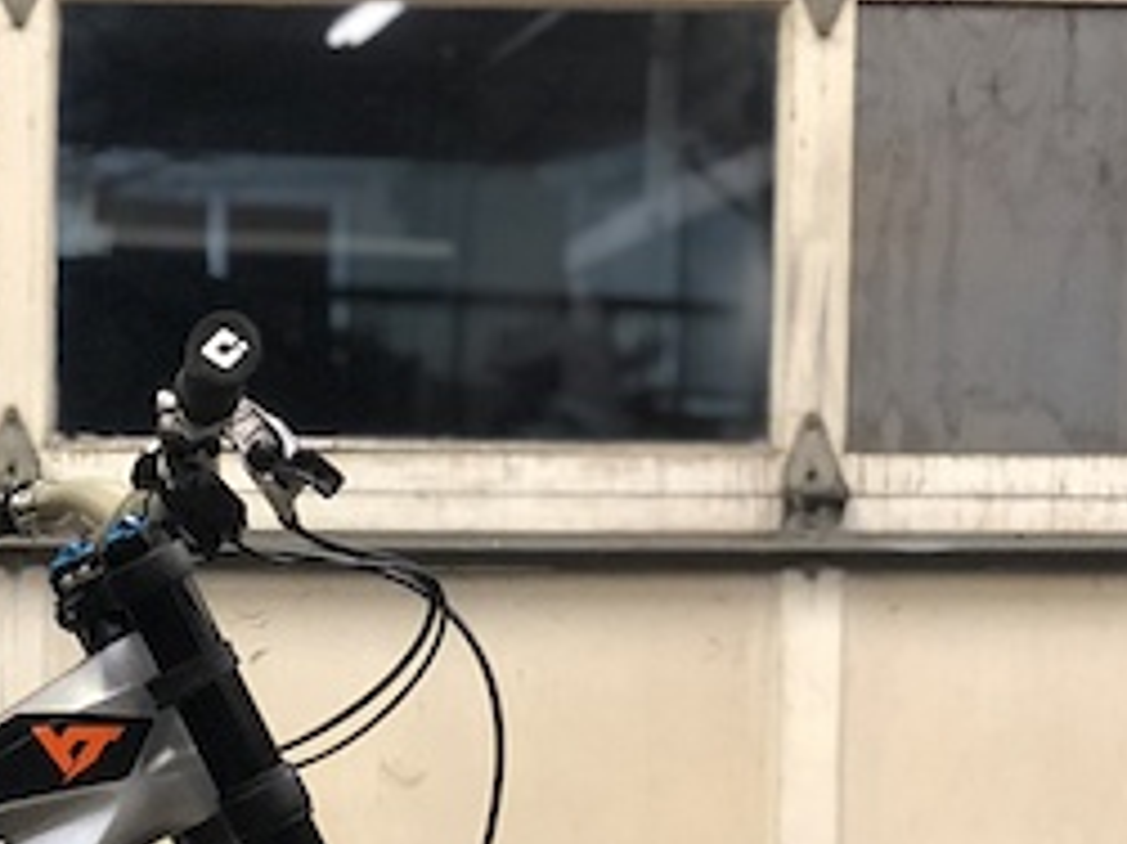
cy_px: 1297
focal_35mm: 166
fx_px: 5402
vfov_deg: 8.7
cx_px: -427
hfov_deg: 11.5
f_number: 2.4
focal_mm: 6
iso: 160
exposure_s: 1/24
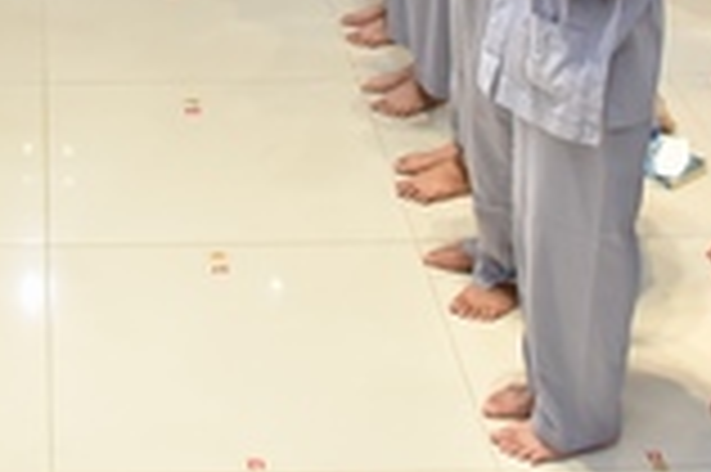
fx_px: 1953
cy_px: -499
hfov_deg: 20.1
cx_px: 45
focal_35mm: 99
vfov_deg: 12.1
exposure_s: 1/125
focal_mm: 24
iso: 1600
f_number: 5
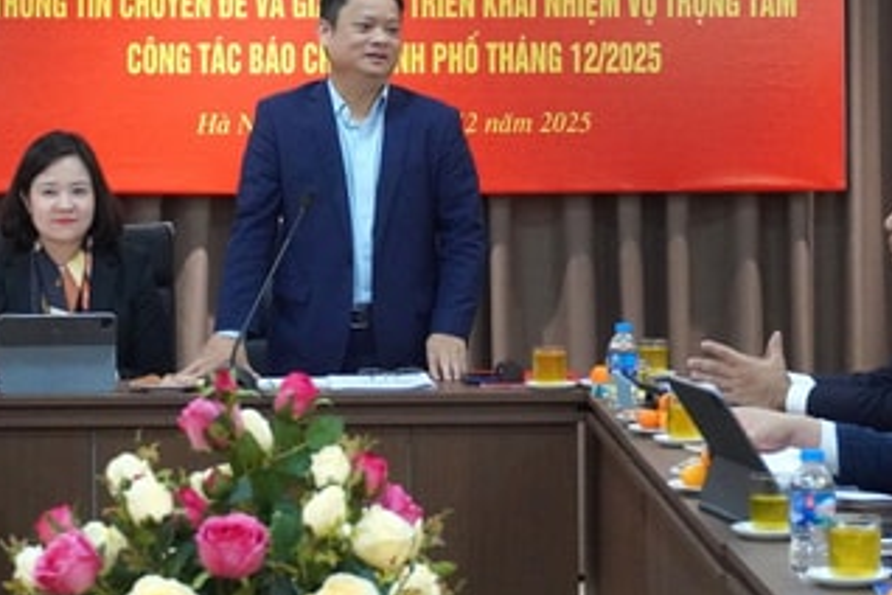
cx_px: 359
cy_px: 163
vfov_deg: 11.7
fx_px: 2899
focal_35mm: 117
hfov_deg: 17.5
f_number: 5
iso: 6400
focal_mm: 46
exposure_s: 1/160
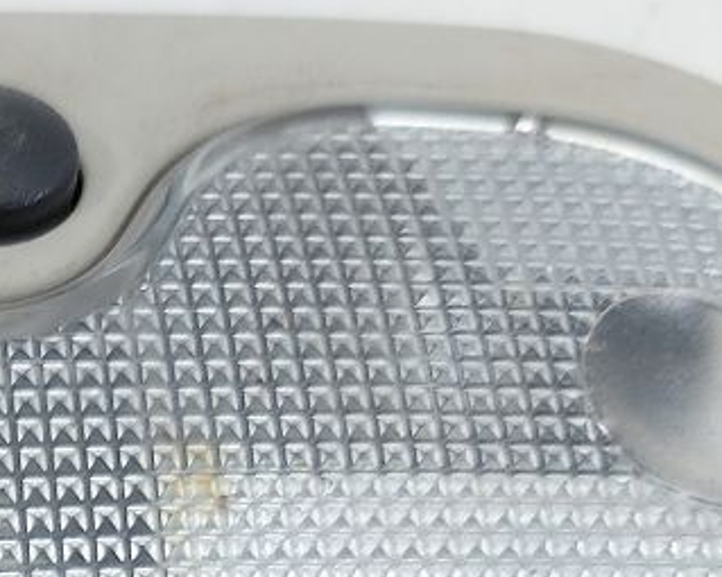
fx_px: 2179
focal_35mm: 102
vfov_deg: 13.7
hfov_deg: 17.4
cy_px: 984
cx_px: -284
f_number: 1.8
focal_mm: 5.23
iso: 50
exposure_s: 1/50
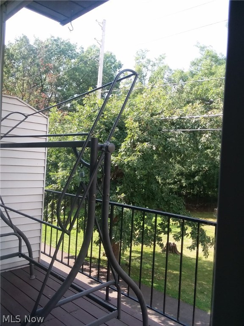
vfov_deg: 61.7
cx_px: 122
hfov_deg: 48.2
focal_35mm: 29
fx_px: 273
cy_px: 163
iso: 40
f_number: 1.9
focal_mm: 2.47
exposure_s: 1/220
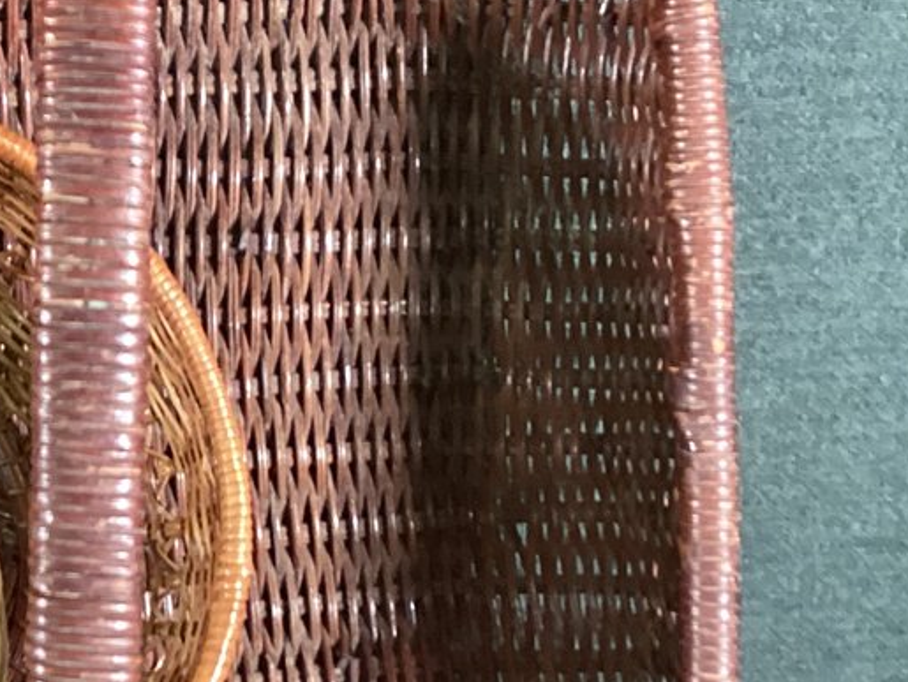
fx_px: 2389
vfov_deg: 16.3
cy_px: 343
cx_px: -188
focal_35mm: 91
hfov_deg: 20.1
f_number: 2.4
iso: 250
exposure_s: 1/60
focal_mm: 3.3
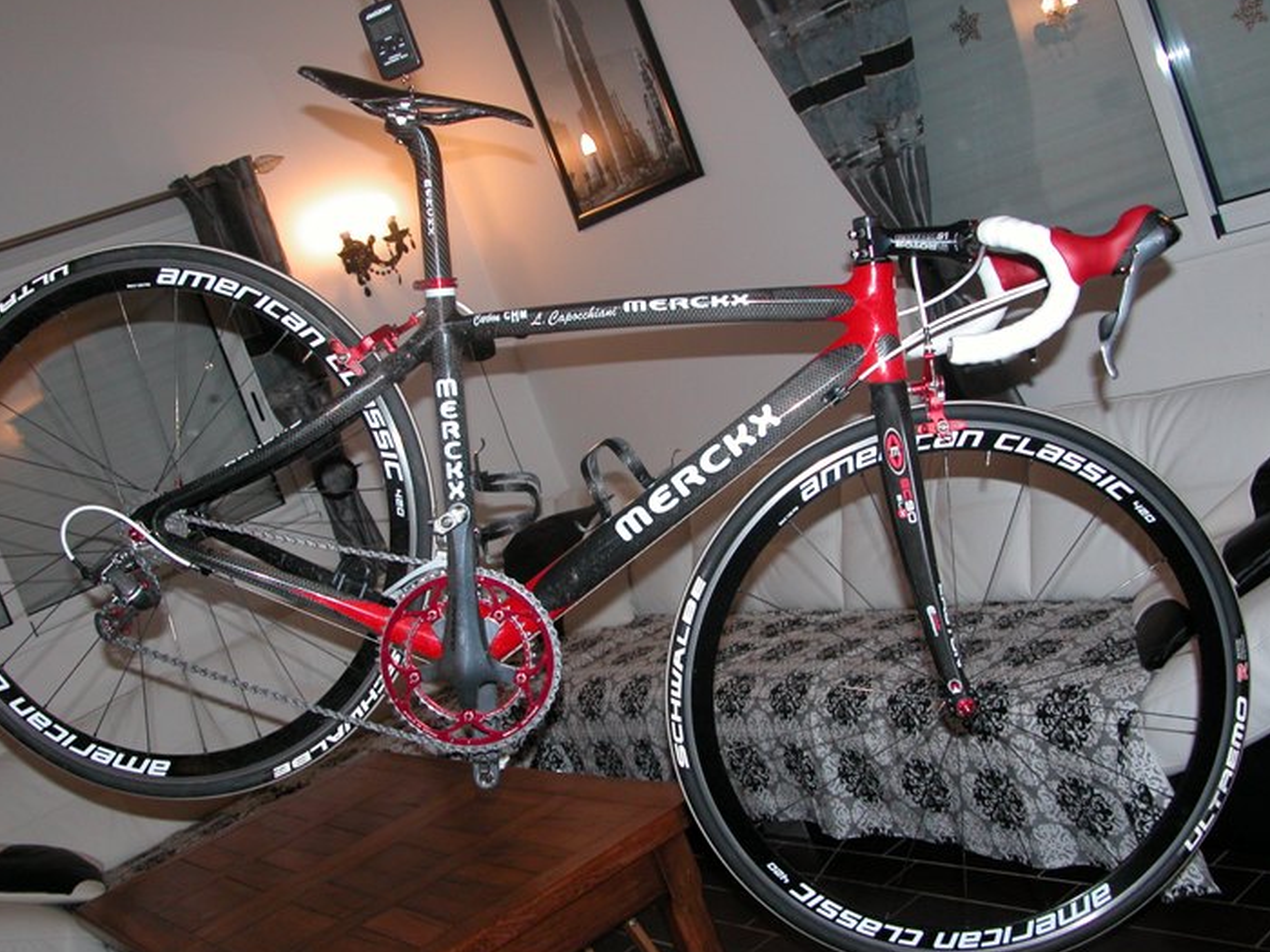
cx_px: 566
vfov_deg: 36.0
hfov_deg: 46.7
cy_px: 470
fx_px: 1468
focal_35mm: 40
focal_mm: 9
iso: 200
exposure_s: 1/60
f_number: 2.8
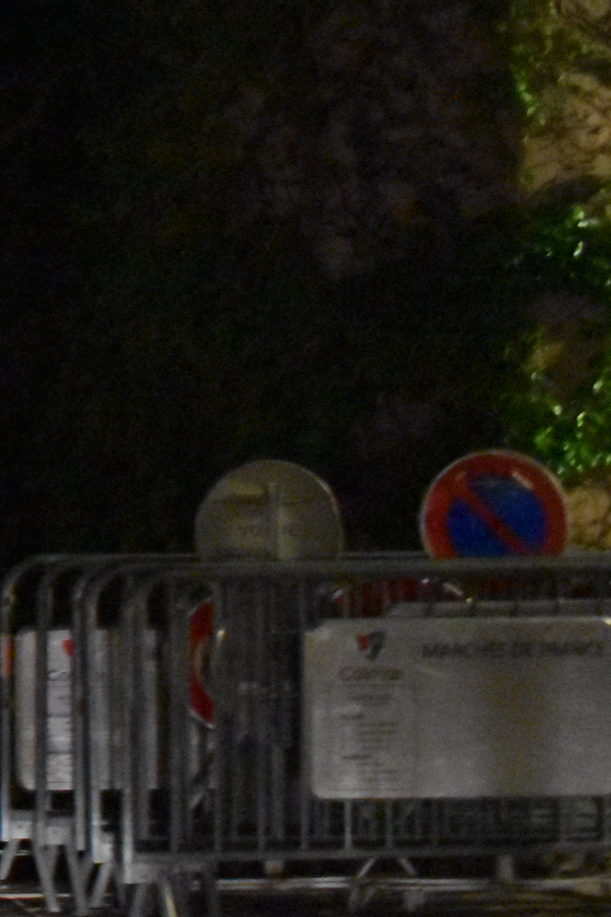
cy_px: 265
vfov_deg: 24.6
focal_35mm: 82
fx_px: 2088
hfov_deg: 13.4
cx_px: -728
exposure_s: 1/25
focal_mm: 18
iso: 12800
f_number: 3.5
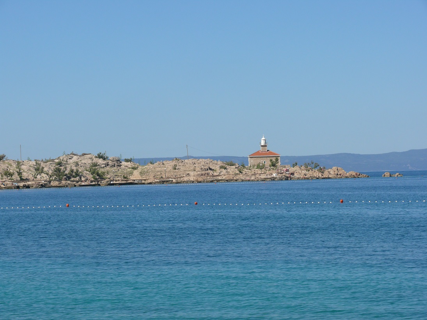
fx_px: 1418
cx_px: 214
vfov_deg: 12.9
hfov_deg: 17.1
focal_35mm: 115
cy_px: 160
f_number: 7.1
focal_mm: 24.3
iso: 100
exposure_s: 1/500
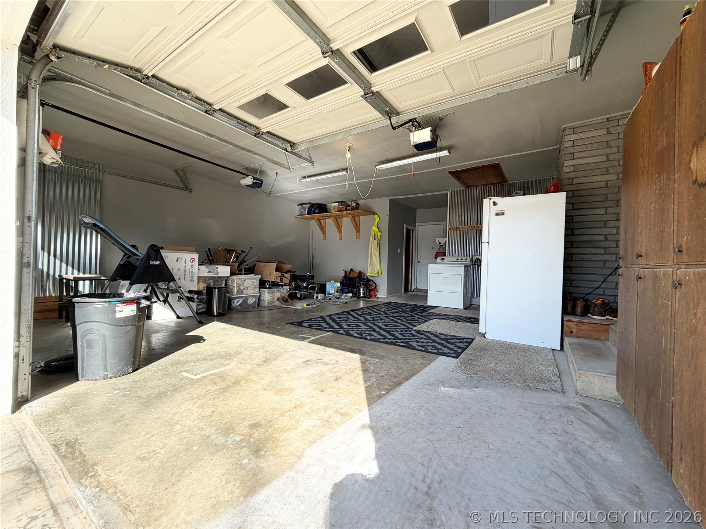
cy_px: 264
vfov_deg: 85.7
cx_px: 353
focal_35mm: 14
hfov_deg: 102.1
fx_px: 286
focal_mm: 2.22
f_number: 2.2
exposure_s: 1/220
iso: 40
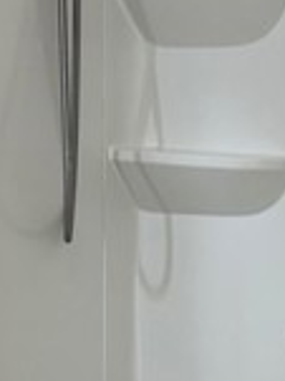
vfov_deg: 18.5
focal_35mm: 102
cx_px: 300
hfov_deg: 14.2
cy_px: 421
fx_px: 1121
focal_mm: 6.86
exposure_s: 1/120
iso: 80
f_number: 1.78
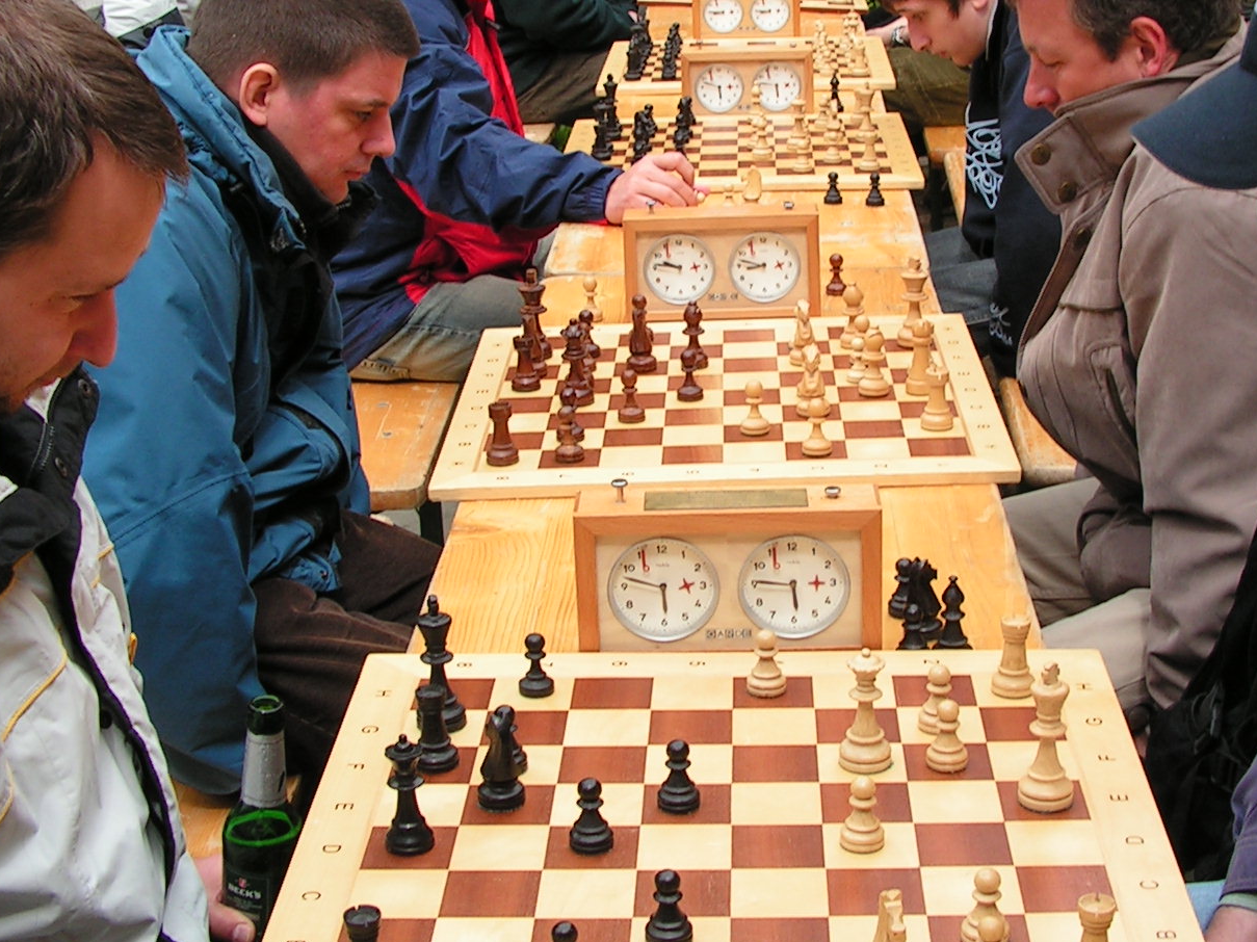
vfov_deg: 24.0
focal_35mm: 61
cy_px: 366
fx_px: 2214
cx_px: 754
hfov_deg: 31.6
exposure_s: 1/160
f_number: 4.8
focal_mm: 6
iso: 64
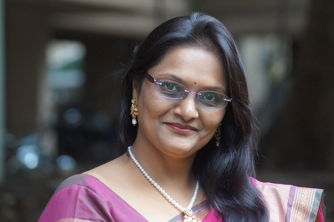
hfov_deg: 9.2
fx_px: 2086
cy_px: 111
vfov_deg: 6.1
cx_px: 167
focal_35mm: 225
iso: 2000
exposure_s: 1/250
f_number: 4.5
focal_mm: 150
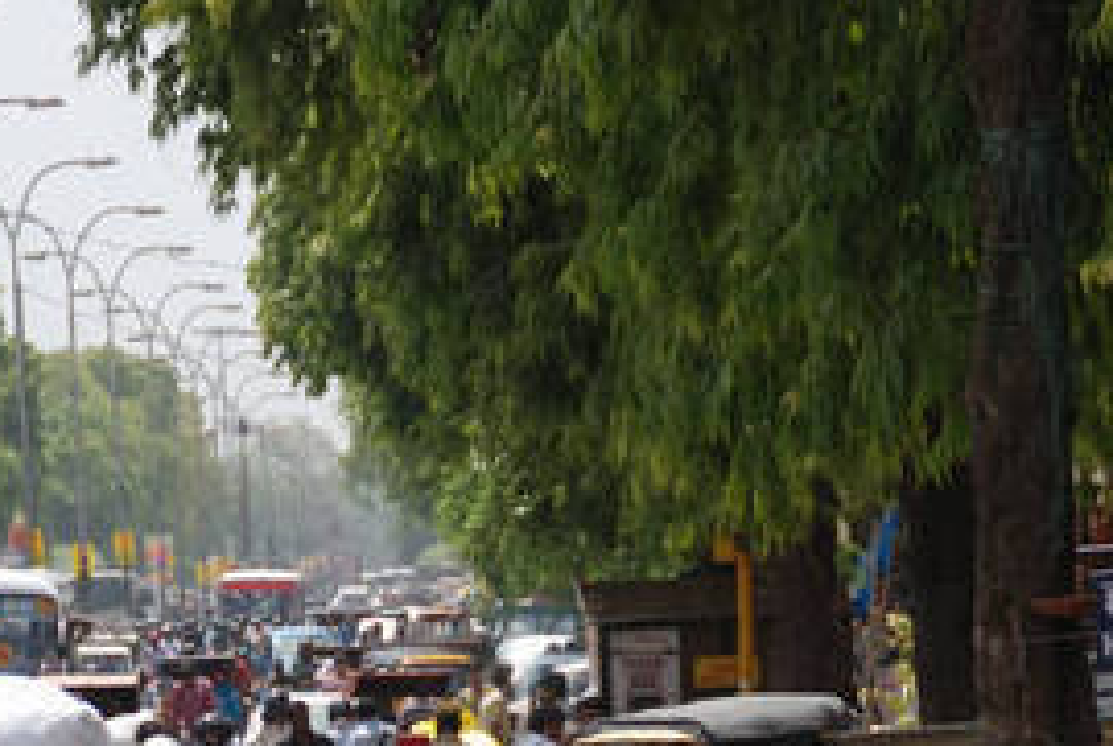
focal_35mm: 369
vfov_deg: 3.7
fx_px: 11436
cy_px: 960
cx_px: 264
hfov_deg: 5.6
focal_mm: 95
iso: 100
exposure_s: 1/400
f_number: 5.3
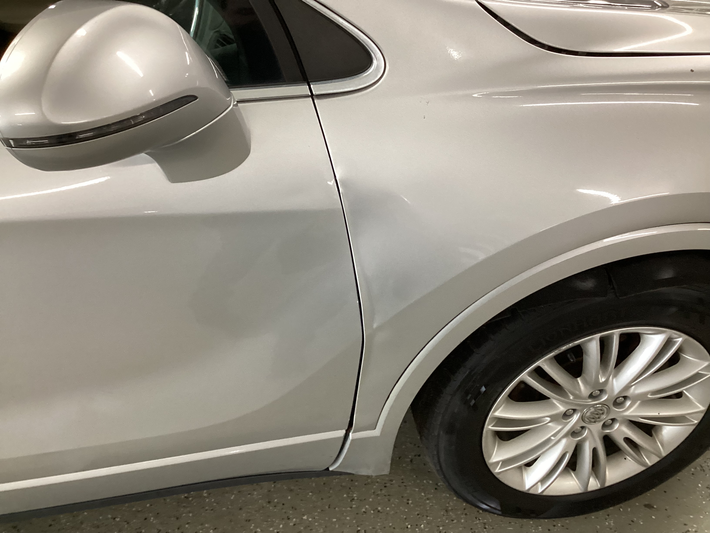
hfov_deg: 58.4
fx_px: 636
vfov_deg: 45.4
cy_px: 266
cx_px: 355
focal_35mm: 31
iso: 200
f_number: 2.4
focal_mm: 3.3
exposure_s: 1/60
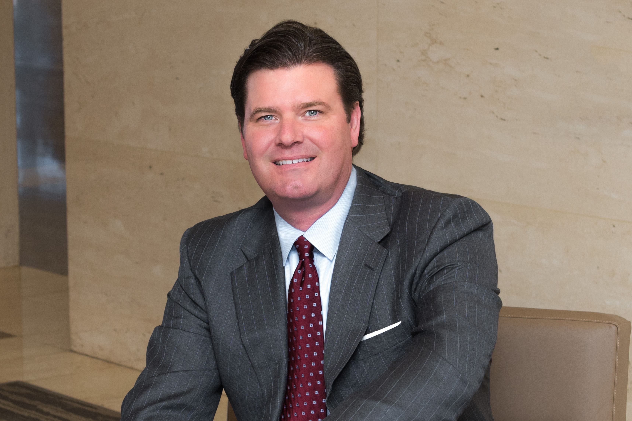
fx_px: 720
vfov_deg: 32.6
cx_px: 320
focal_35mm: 41
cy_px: 207
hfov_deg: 47.4
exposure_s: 1/250
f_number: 4
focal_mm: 40
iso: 400
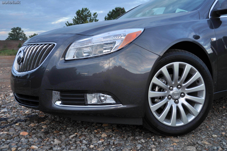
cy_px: 76
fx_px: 246
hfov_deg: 49.6
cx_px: 114
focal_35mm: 39
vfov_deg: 34.1
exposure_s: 1/60
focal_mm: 26
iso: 200
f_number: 4.2
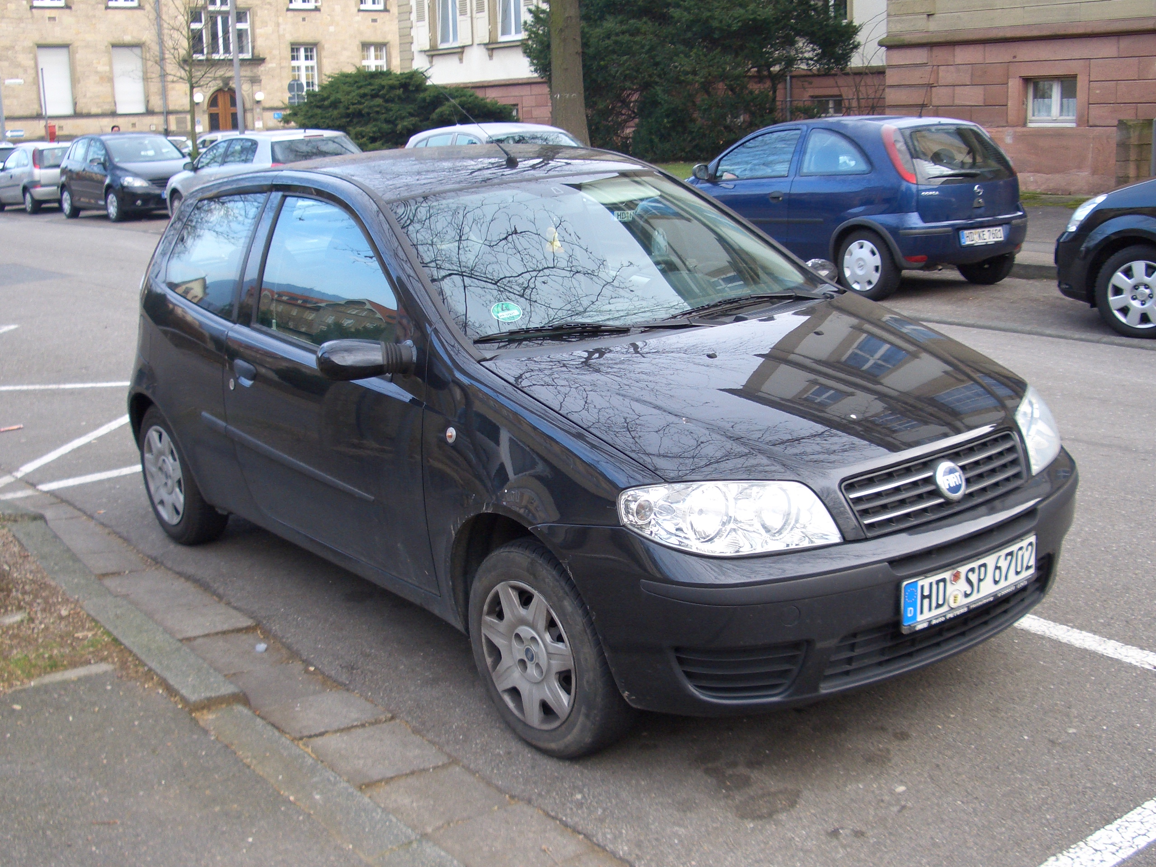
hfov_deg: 45.8
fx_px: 1369
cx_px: 578
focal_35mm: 41
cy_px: 434
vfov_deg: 35.1
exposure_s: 1/100
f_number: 2.8
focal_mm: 6.8
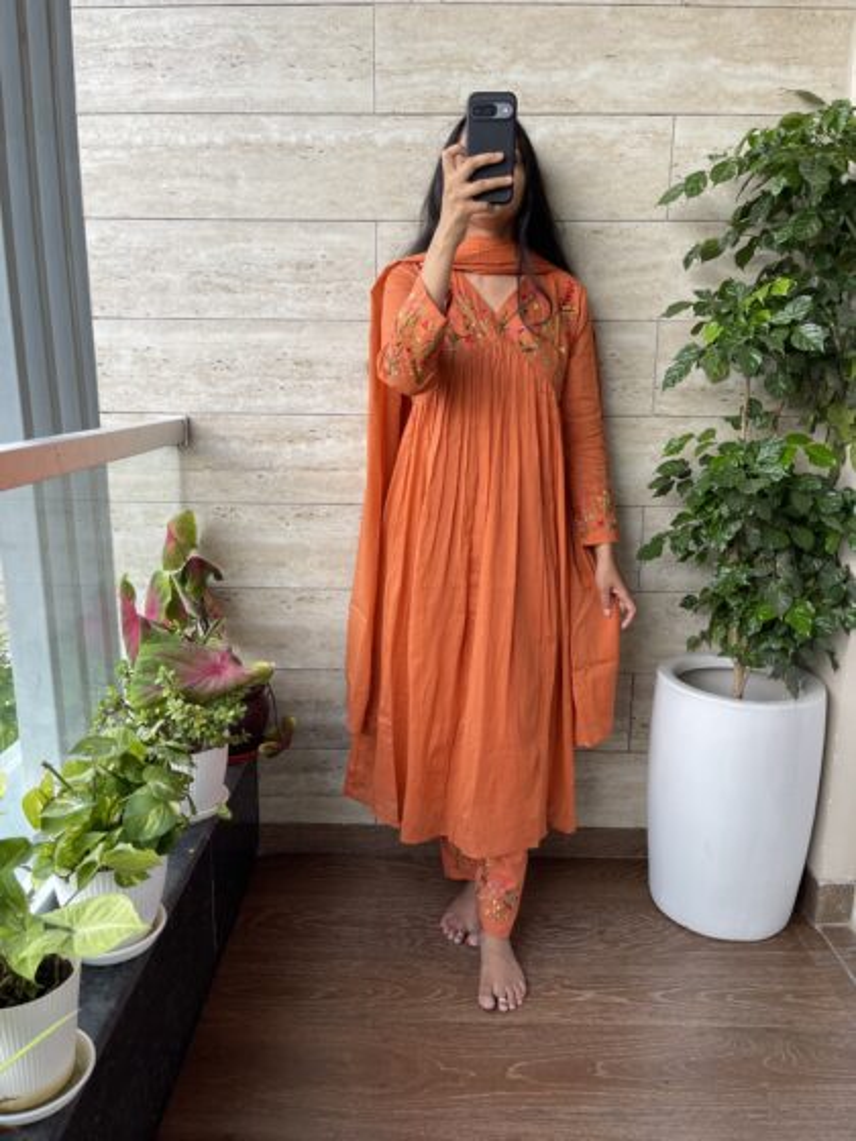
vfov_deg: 69.4
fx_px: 824
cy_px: 570
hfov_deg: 54.9
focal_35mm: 25
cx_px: 428
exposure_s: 1/177
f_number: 1.6
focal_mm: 5.1
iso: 32
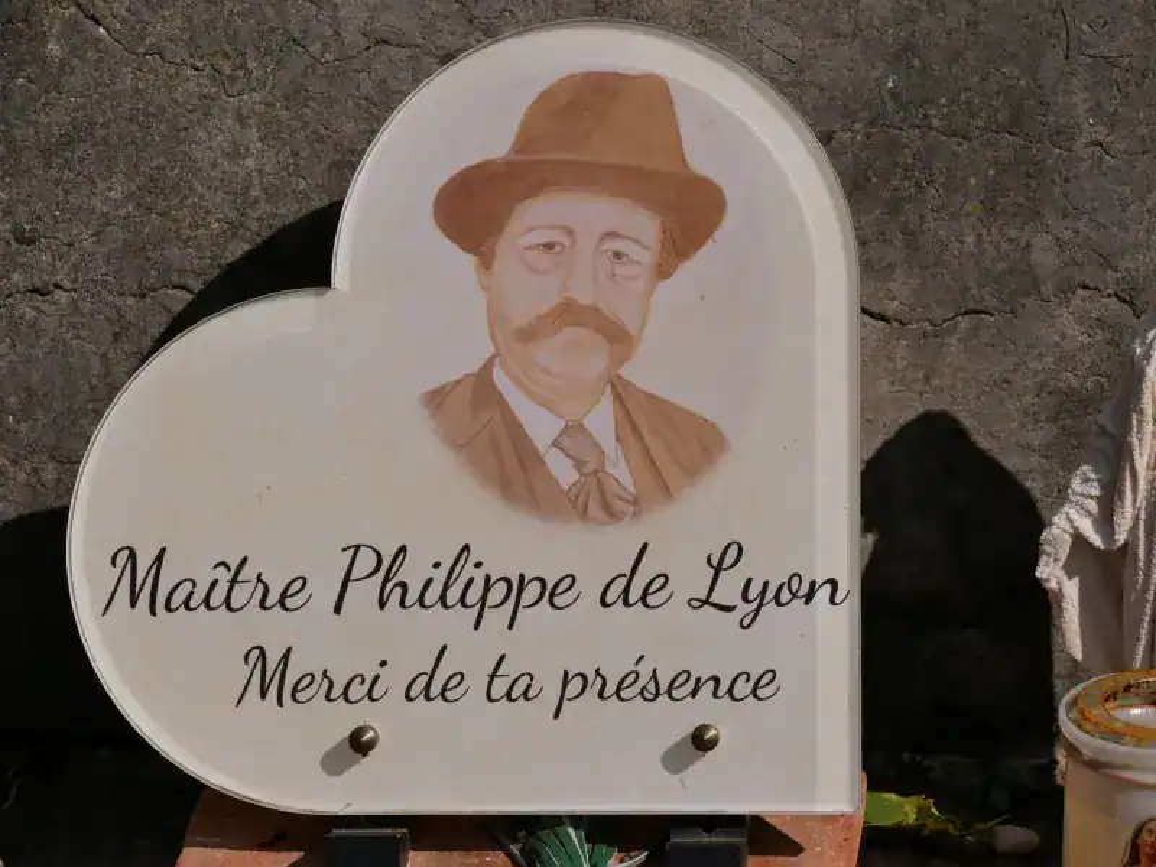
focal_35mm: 218
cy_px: 434
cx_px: 578
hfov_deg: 9.1
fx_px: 7280
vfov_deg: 6.8
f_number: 10
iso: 400
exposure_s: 1/3200
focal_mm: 109
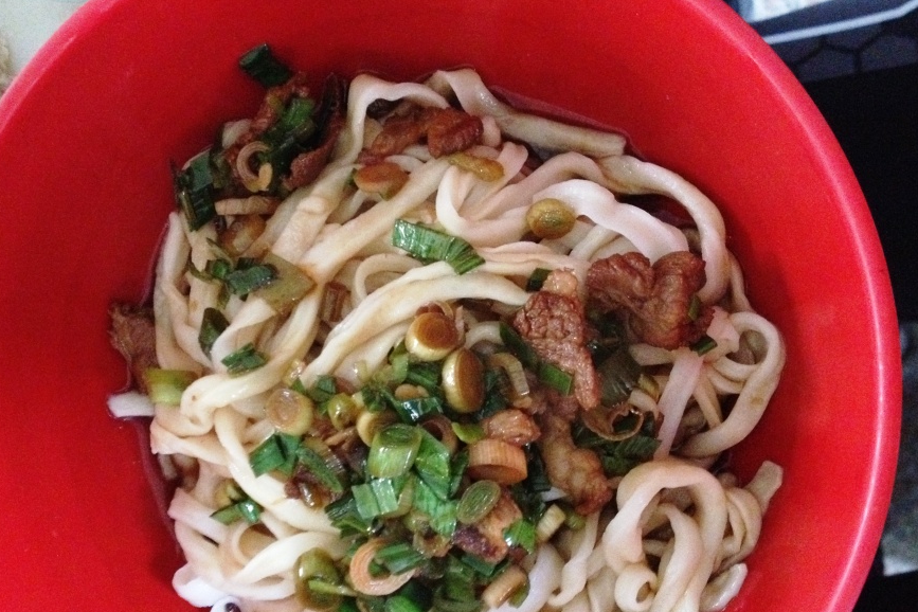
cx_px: 412
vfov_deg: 31.1
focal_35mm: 43
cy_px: 381
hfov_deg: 45.4
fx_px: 1096
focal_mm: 4.28
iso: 800
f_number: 2.4
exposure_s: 1/15
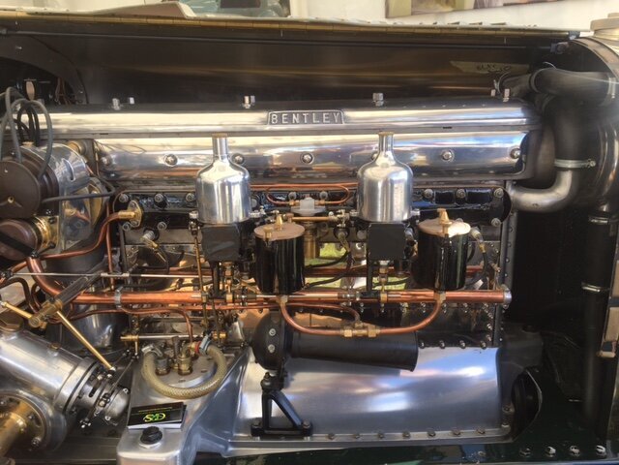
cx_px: 310
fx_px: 519
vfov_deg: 48.2
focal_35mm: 29
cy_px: 232
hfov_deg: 61.7
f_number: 2.2
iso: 25
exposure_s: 1/203
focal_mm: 4.15
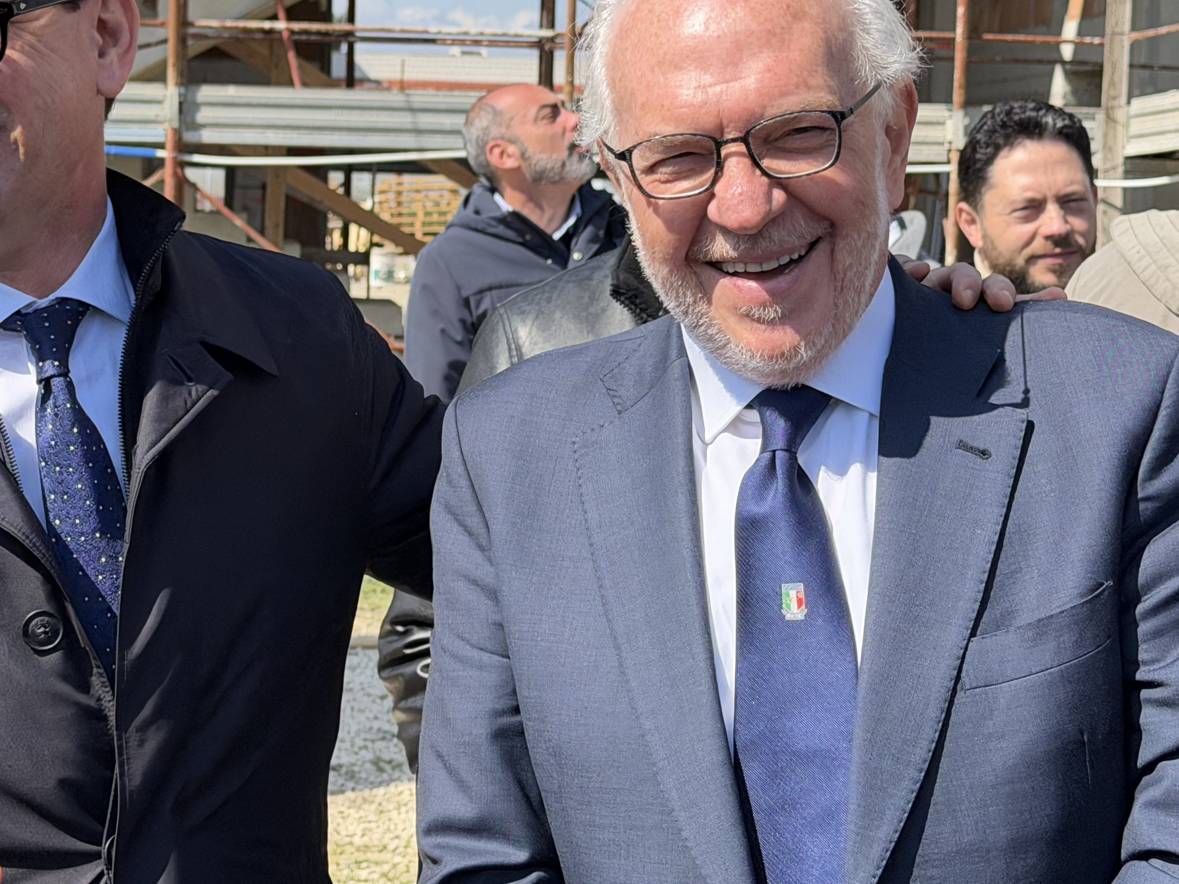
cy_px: 352
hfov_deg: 23.7
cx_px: 393
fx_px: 2793
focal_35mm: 82
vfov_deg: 18.0
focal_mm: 6.76
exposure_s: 1/2494
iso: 80
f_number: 1.78
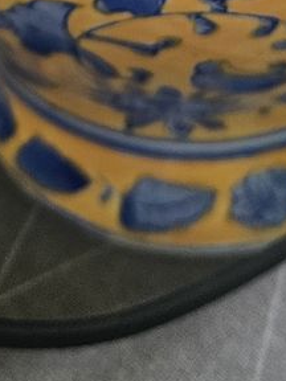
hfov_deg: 18.4
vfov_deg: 20.0
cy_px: -239
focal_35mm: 80
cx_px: 184
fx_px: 881
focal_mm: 5.4
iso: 400
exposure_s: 1/100
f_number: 1.8
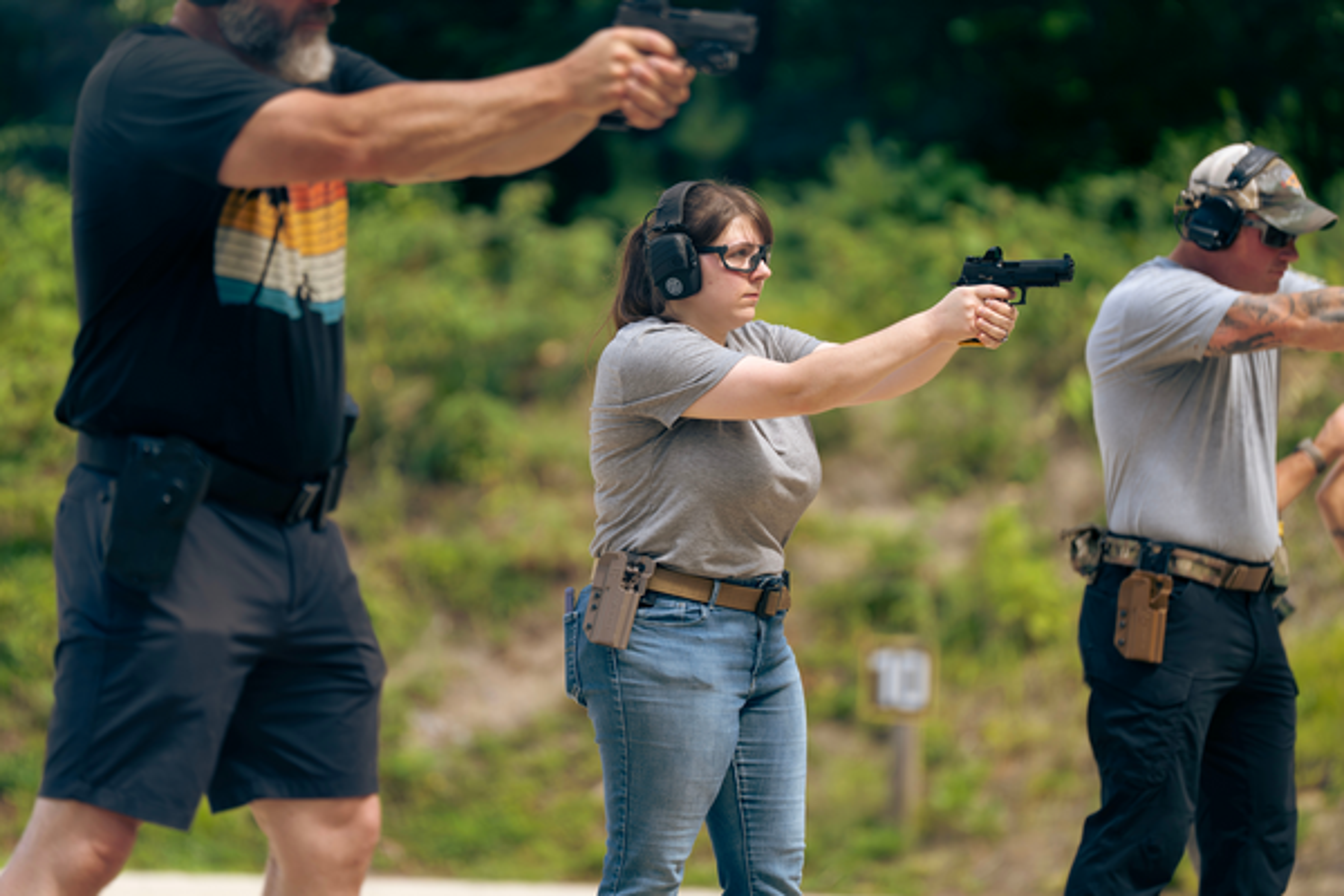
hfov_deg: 10.3
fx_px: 7466
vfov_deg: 6.9
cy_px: 448
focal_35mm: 200
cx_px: 672
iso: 160
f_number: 2.8
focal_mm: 200
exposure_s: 1/2000
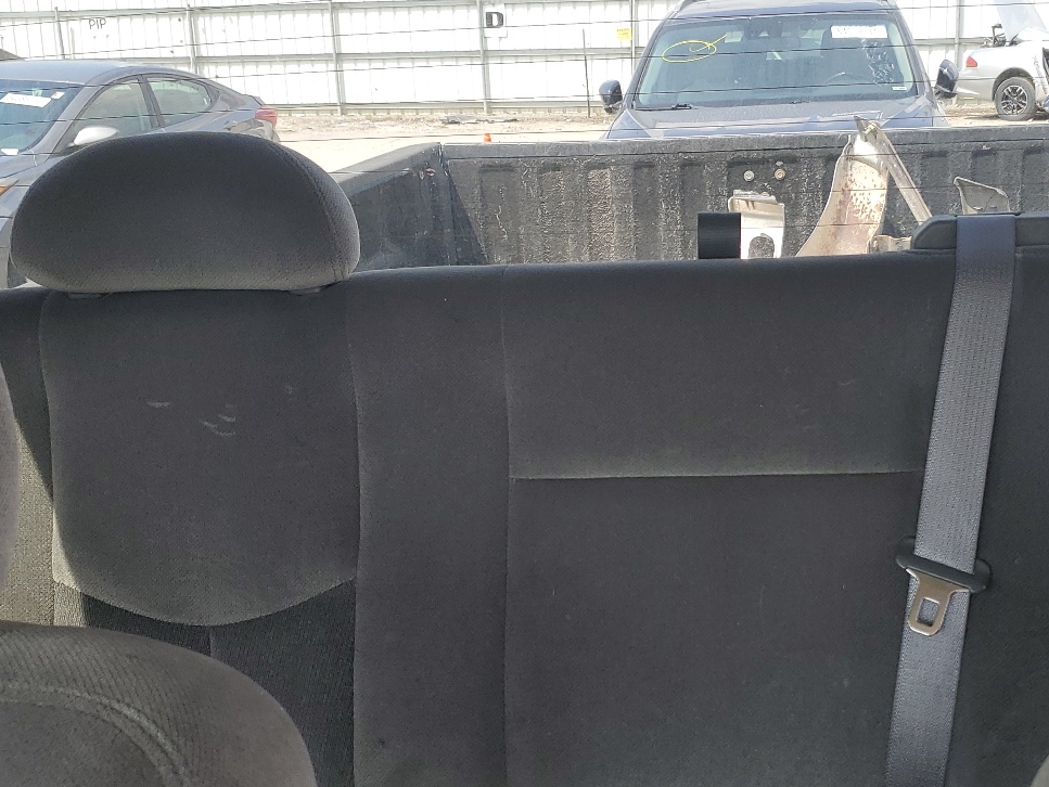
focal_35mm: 43
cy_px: 433
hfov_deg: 43.4
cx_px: 675
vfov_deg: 33.6
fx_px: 1304
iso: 50
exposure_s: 1/233
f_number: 1.5
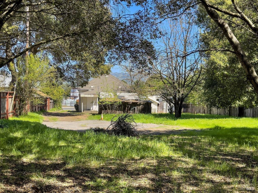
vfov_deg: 30.3
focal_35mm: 48
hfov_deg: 39.7
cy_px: 96
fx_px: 358
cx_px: 129
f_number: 1.8
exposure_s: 1/1400
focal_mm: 6.86
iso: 64
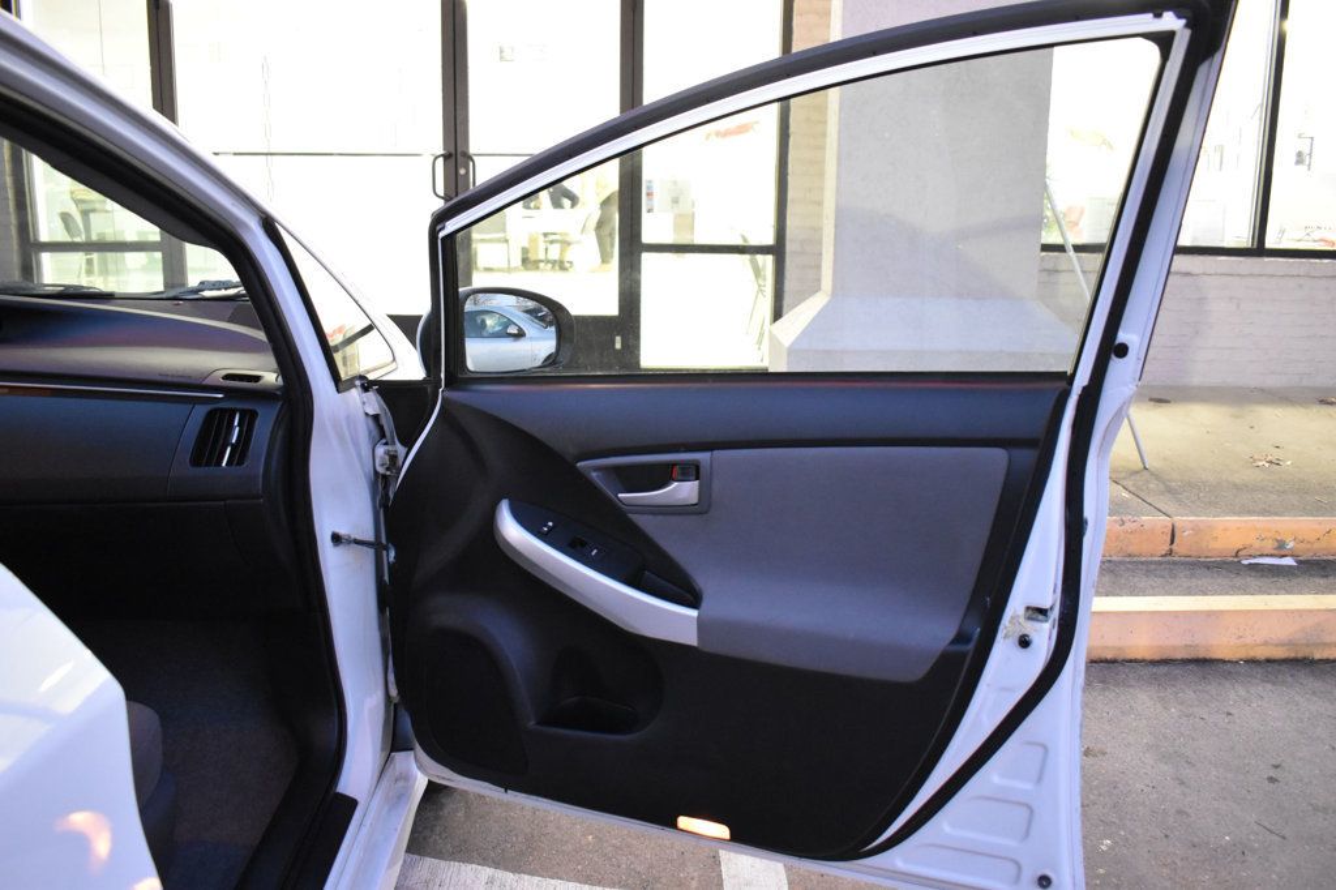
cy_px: 445
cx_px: 668
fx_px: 1113
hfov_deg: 61.9
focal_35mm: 30
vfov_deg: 43.6
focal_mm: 20
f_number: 3.8
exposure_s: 1/20
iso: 3200
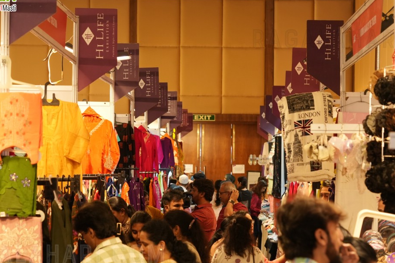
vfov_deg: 12.1
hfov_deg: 18.1
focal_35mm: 113
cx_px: 208
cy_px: 190
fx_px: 1240
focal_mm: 74
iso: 1250
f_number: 5
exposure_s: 1/125
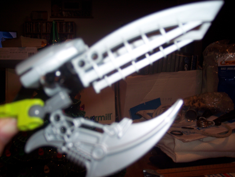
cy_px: 88
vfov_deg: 36.8
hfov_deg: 47.9
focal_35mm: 39
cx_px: 118
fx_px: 265
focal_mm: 8
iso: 100
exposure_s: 1/60
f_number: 2.8
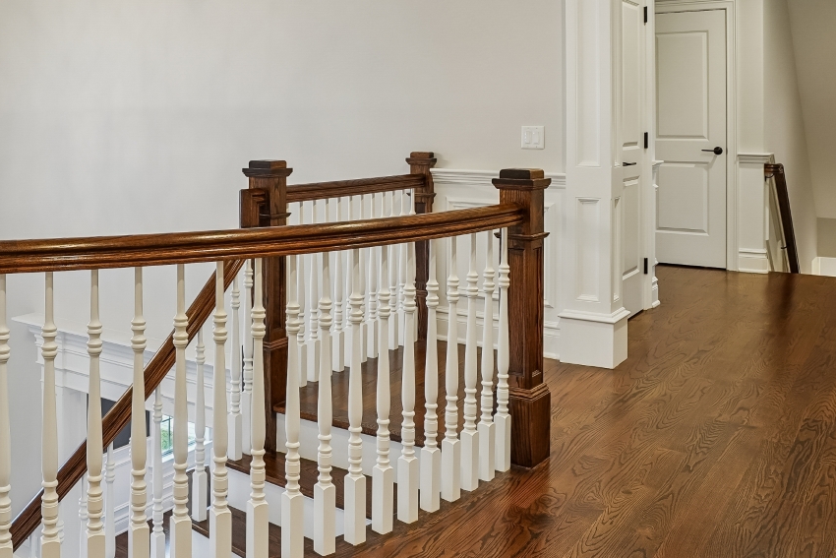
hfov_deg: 51.9
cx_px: 267
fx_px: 836
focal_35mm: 36
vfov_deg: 35.8
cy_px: 120
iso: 400
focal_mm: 17
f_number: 8
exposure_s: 1/15
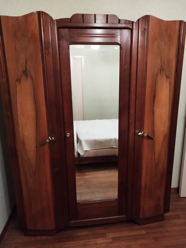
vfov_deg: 69.4
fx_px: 179
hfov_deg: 54.9
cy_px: 124
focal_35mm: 25
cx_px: 93
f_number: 1.89
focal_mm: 5.95
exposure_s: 1/25
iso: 1210
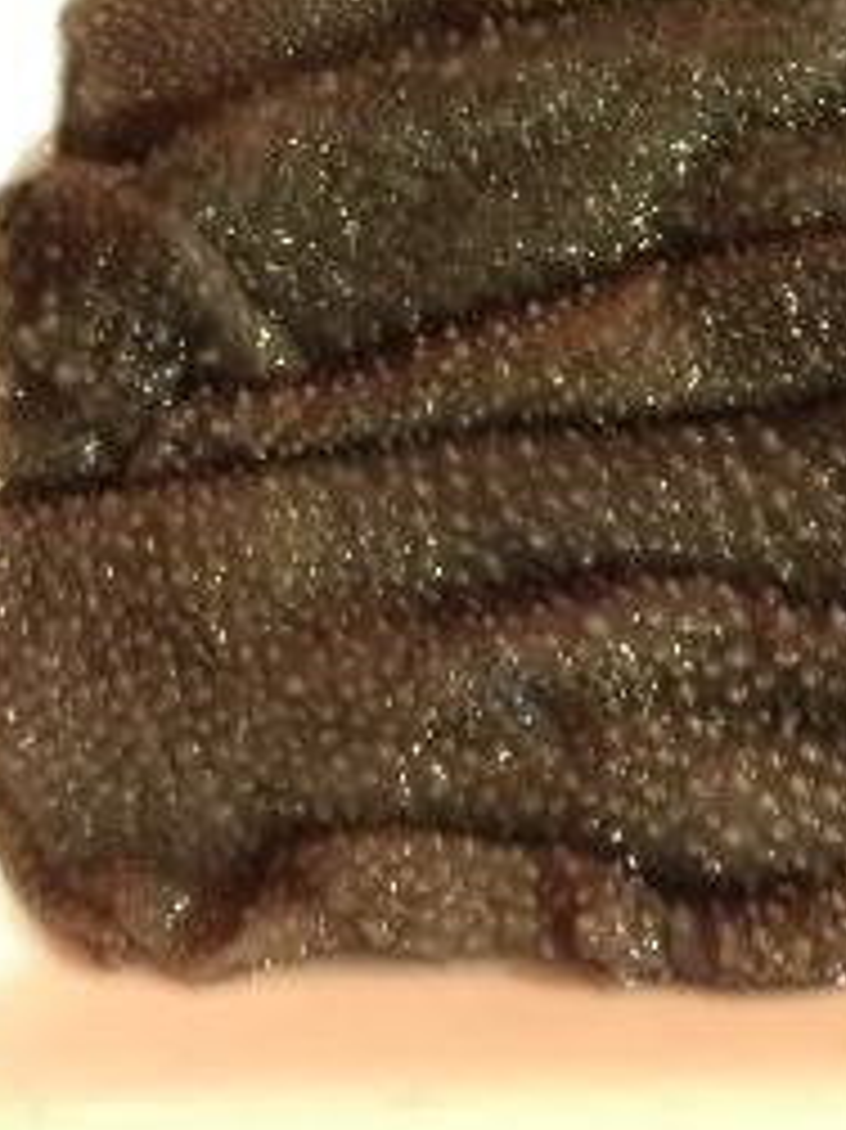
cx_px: 835
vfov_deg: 22.8
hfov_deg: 17.8
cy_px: -95
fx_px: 2642
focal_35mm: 81
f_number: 2.2
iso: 160
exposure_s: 1/4
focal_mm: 4.15
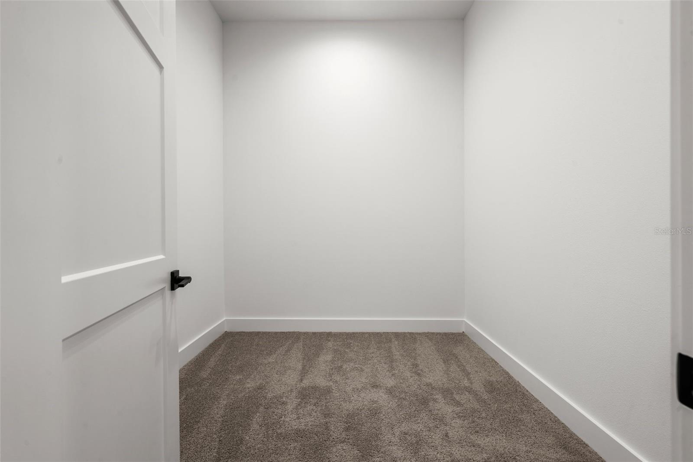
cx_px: 346
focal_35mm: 17
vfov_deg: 70.4
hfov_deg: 93.3
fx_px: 327
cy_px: 231
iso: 250
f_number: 9
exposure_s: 1/2
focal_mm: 17
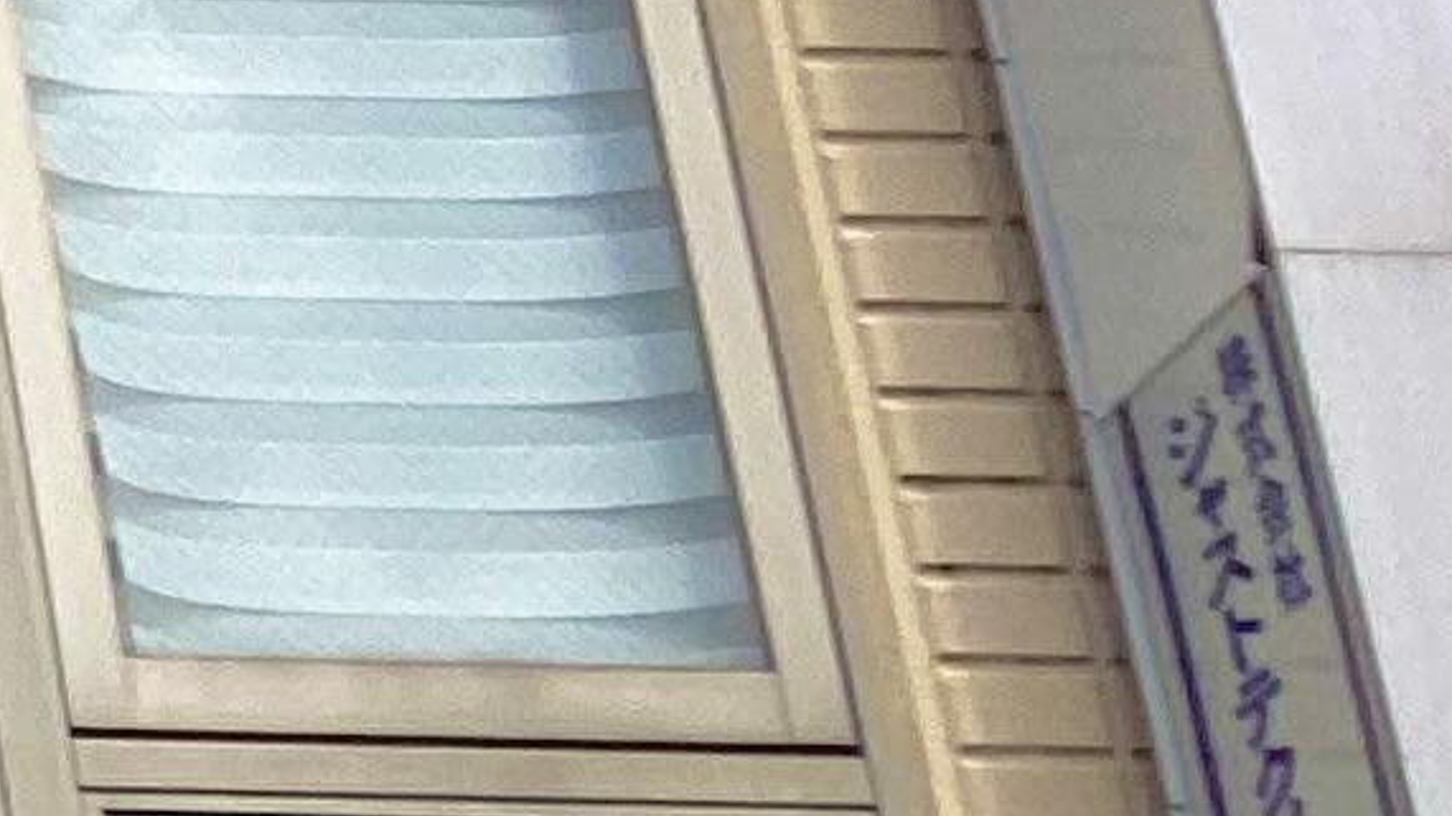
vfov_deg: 6.0
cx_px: -2365
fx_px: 7430
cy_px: -1314
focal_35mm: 193
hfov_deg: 9.5
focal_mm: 3.3
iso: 25
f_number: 2.4
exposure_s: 1/2915
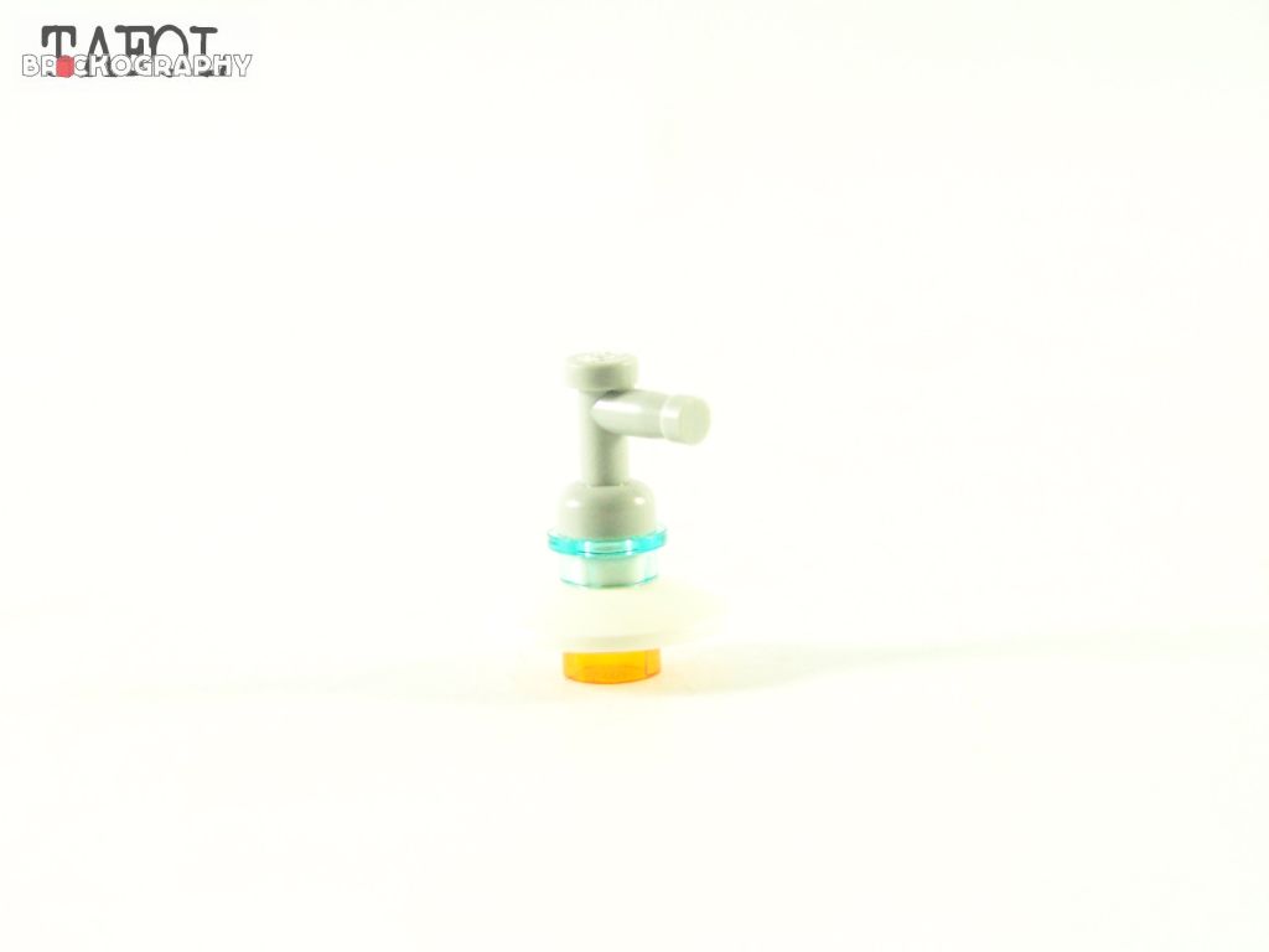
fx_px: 4289
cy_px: 476
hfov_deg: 16.8
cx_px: 634
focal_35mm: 117
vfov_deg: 12.7
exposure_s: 1/60
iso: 400
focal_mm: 19.4
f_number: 3.6
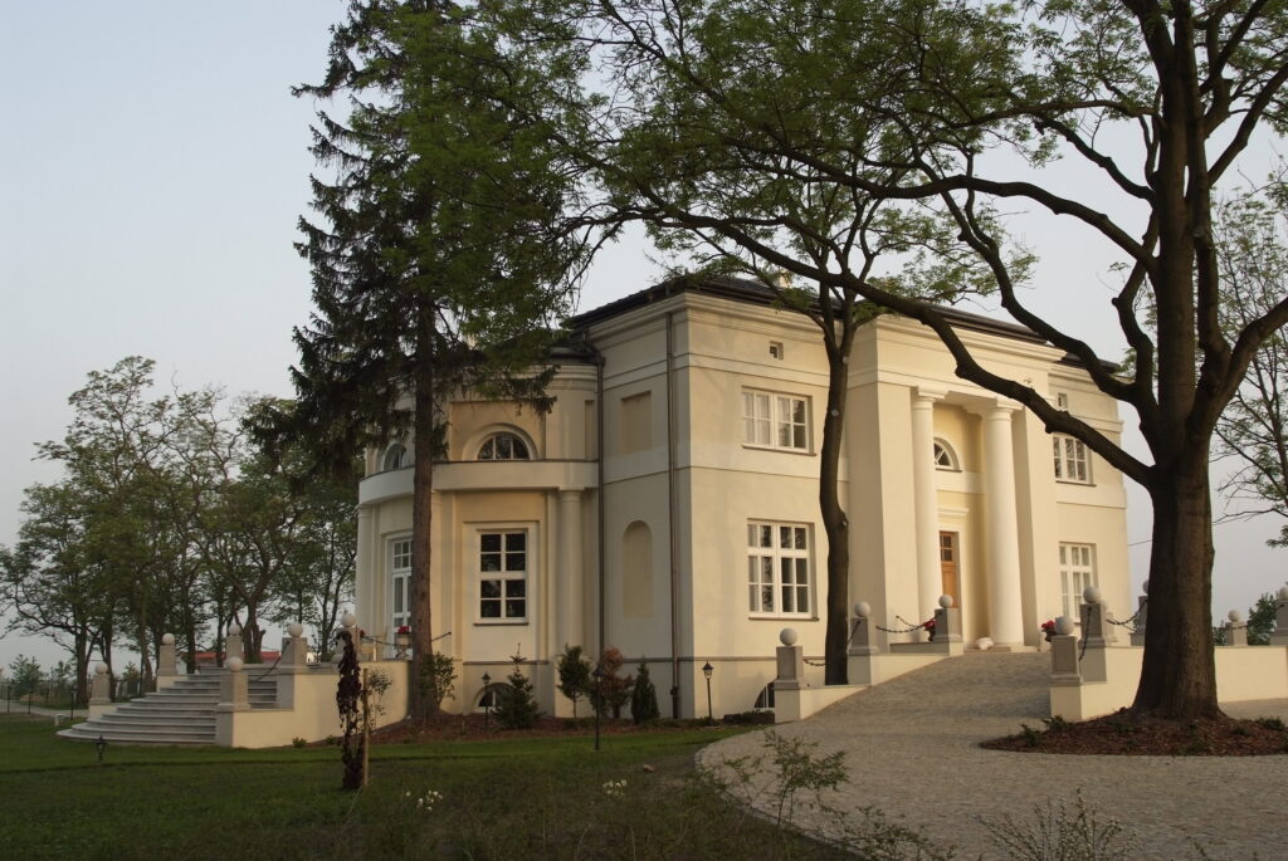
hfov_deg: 53.1
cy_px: 430
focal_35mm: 36
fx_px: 1289
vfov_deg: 37.0
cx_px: 644
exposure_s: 1/100
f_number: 9
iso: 250
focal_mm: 24
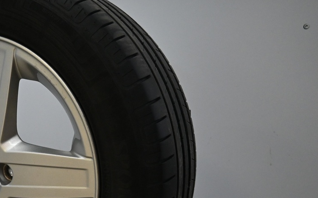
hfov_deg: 35.9
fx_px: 459
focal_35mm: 53
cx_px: 33
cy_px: 180
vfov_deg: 23.7
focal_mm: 16
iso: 1600
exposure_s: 1/125
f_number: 3.5
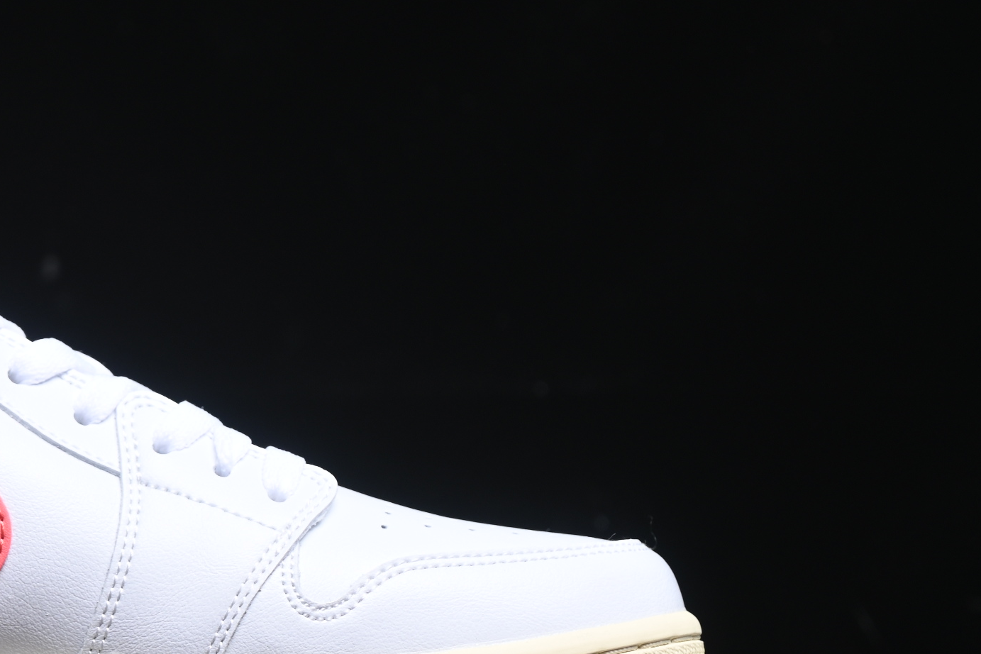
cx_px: 2
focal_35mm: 151
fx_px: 4114
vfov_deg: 9.1
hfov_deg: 13.4
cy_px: 371
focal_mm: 50
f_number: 6.3
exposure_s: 1/60
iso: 160
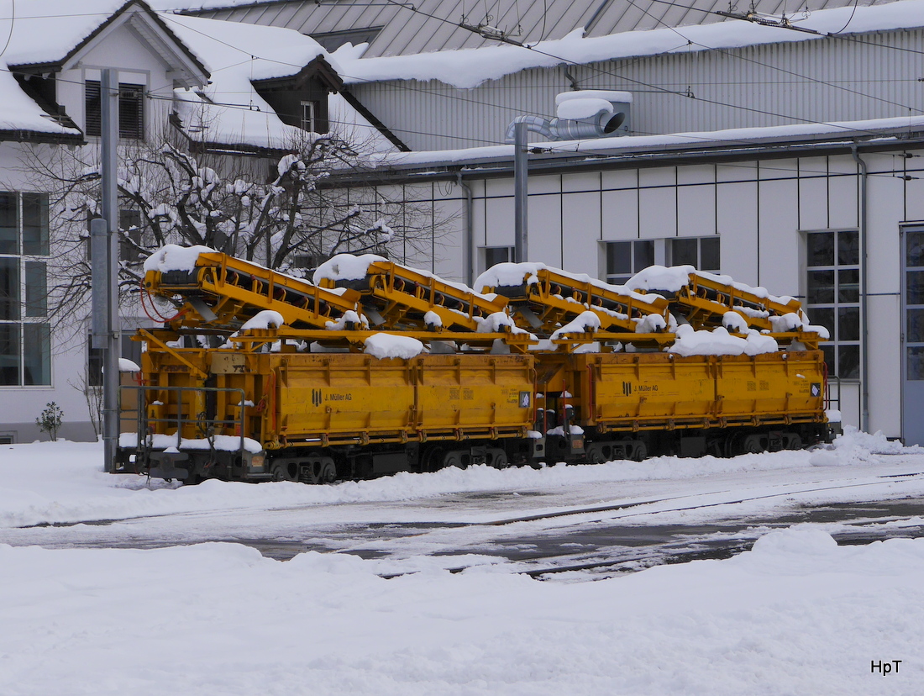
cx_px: 462
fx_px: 2245
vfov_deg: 17.6
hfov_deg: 23.3
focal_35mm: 84
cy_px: 348
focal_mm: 42
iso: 160
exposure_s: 1/320
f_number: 8
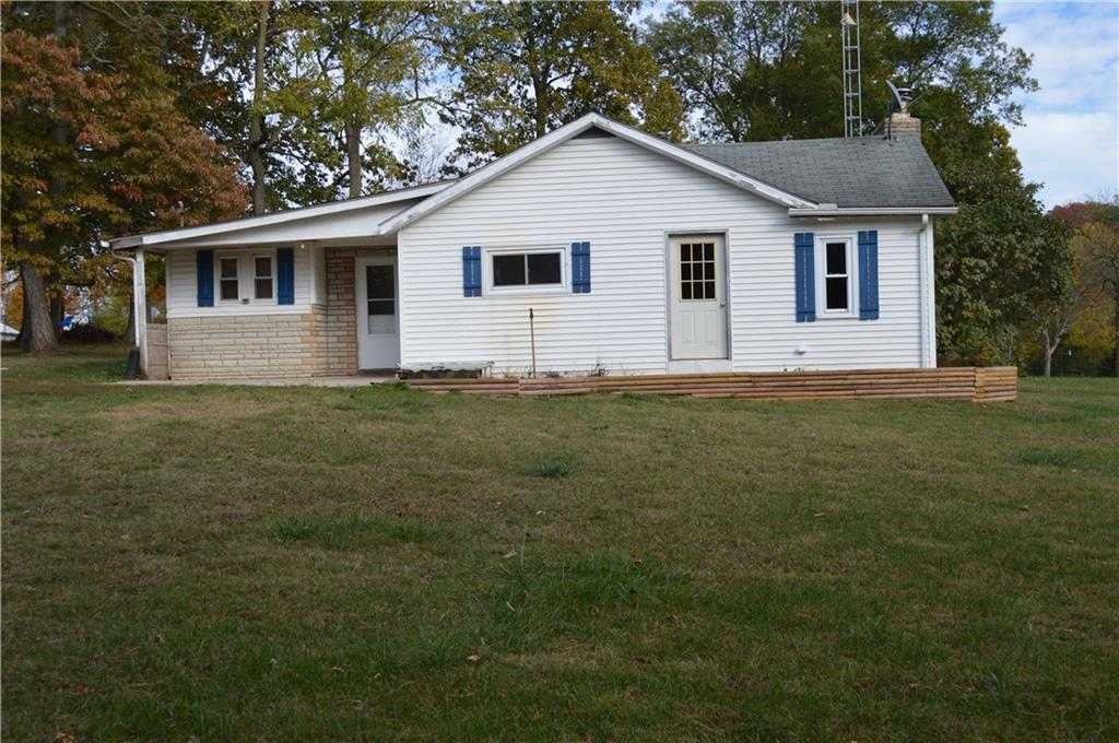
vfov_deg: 36.8
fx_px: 1118
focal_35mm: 36
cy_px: 372
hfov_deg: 53.2
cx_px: 560
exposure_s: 1/200
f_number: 7.1
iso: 100
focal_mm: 24
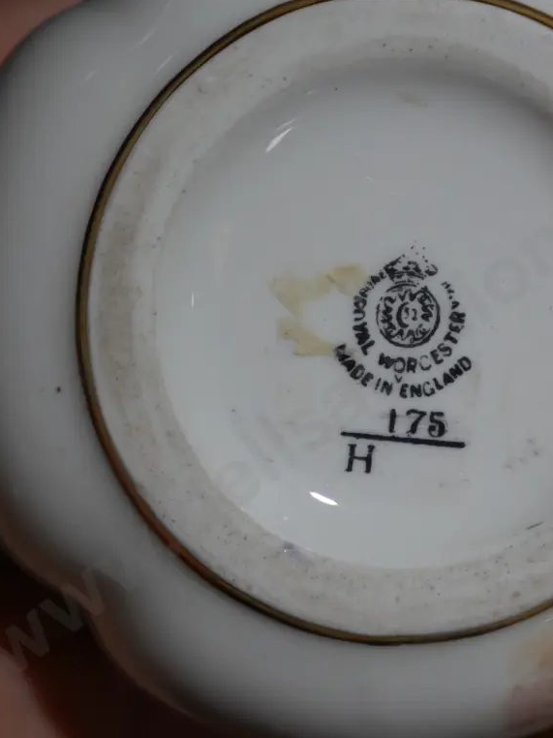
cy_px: 367
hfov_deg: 13.1
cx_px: 390
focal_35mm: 113
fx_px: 2408
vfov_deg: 17.4
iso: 250
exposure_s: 1/100
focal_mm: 42
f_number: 5.6
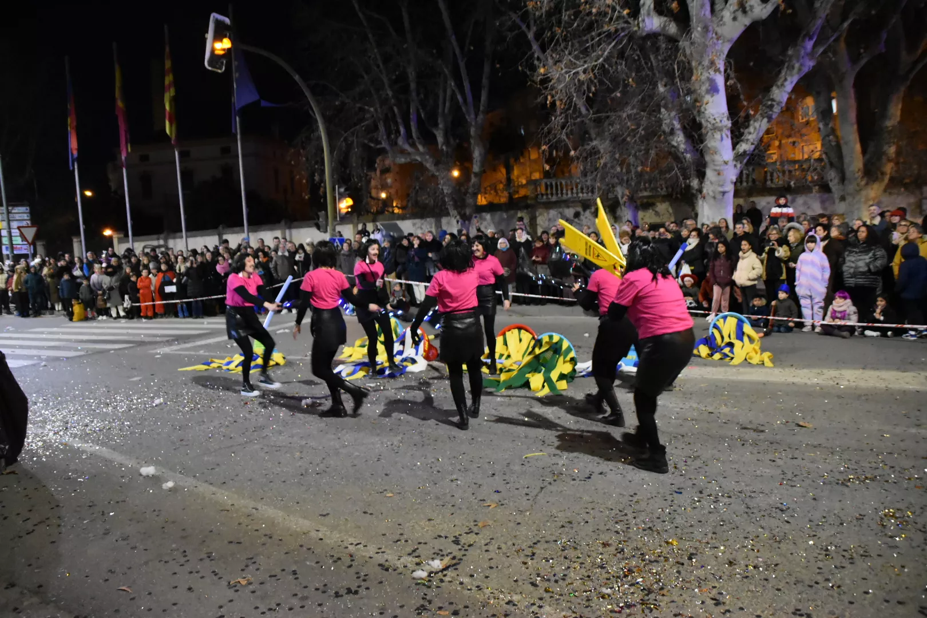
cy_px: 309
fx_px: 695
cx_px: 464
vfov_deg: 47.9
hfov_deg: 67.4
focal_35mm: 27
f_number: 3.5
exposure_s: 1/60
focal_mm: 18
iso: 7200
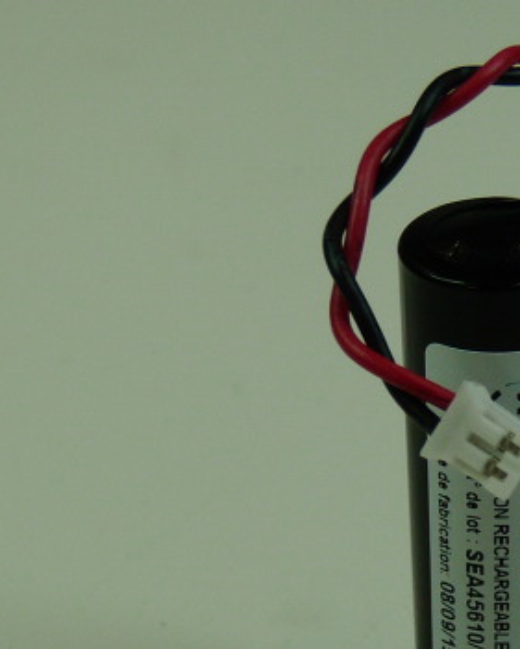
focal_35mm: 178
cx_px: 509
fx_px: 3423
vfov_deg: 10.8
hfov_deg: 8.6
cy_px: 429
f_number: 3.6
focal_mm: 10.1
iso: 100
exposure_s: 1/125
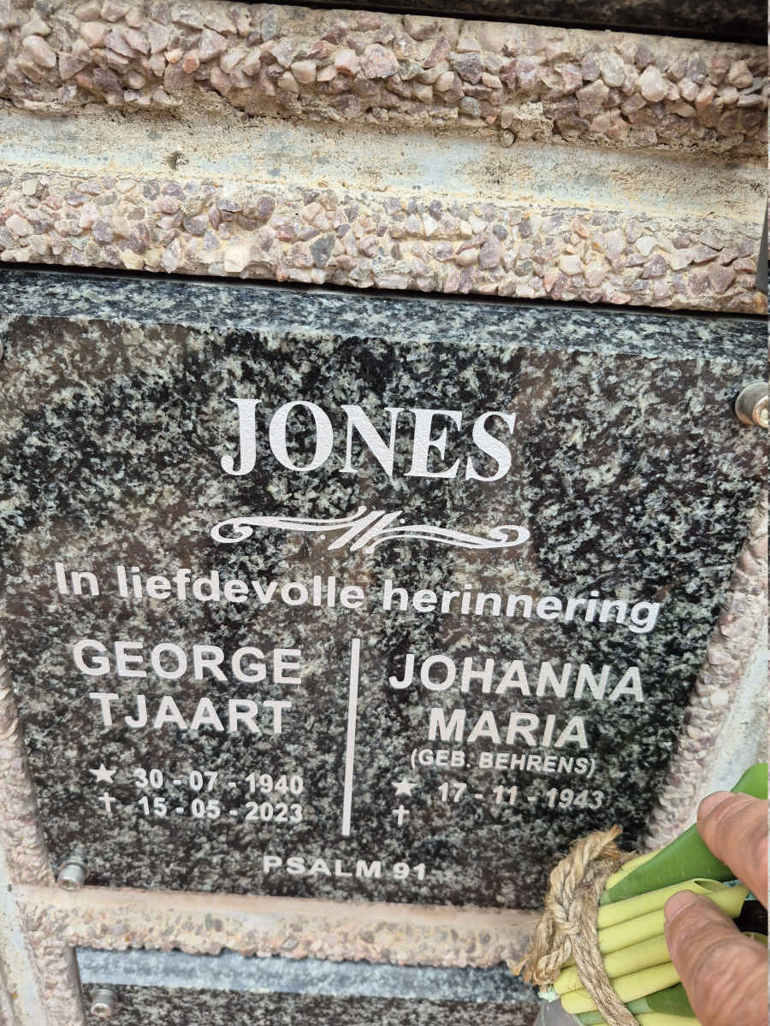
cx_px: 385
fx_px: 682
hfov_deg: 58.9
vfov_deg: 73.9
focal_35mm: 23
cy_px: 513
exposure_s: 1/180
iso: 80
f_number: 1.8
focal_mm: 5.4
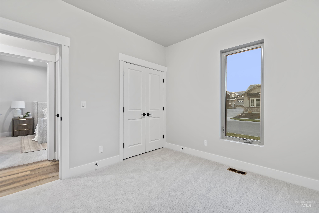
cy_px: 106
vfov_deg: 77.3
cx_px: 160
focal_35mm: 15
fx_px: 133
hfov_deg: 100.4
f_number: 6.3
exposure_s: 1/2.5
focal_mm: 10
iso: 320
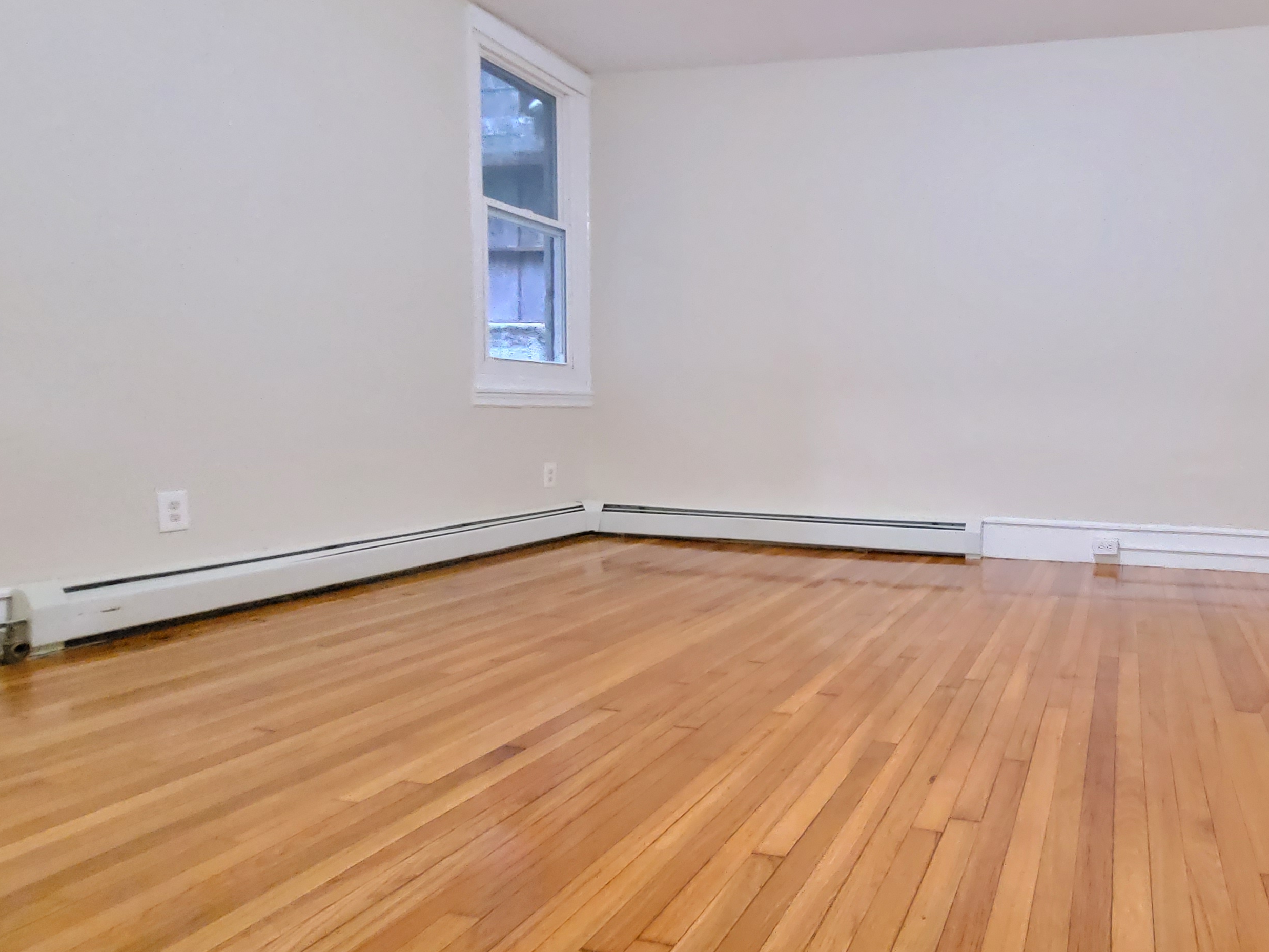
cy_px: 463
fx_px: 770
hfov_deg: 74.2
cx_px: 929
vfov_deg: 63.4
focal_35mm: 21
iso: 2500
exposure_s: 1/24
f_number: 2.2
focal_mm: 1.74
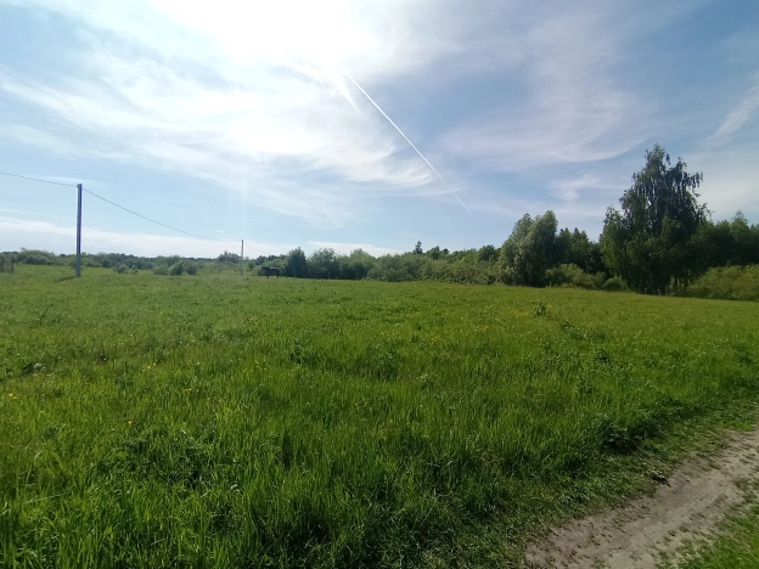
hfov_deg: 91.0
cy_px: 284
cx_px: 380
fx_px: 373
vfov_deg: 74.7
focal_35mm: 17
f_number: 2.2
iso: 103
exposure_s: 1/1783
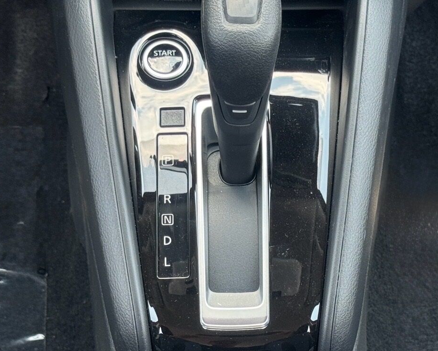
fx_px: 674
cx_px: 238
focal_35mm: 52
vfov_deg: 29.1
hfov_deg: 36.0
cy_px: 175
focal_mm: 6.76
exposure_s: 1/121
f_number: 1.78
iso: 80
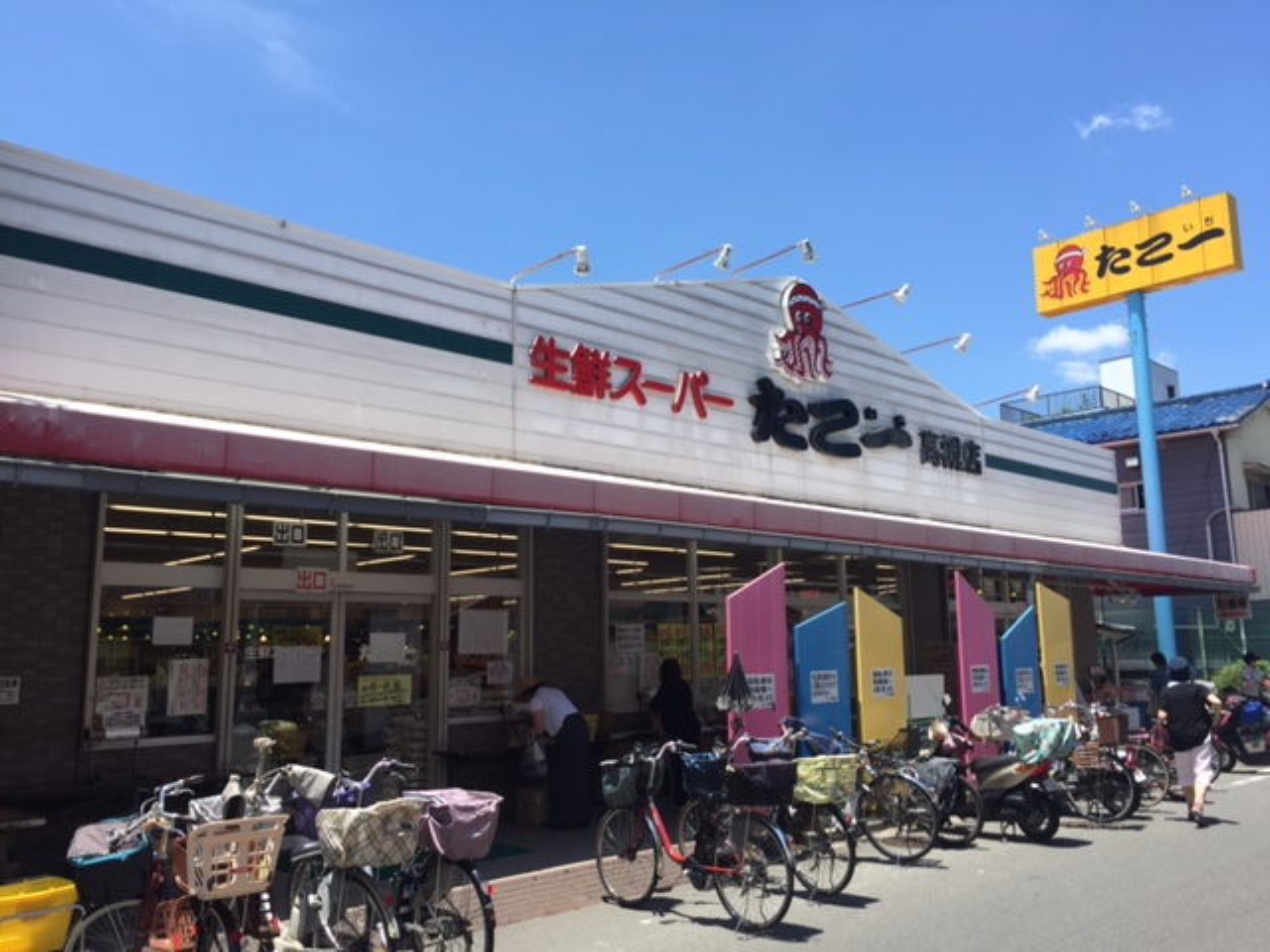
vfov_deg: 48.2
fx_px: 1064
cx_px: 635
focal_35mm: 29
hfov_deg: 61.7
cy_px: 476
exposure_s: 1/1068
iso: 32
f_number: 2.2
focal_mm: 4.15
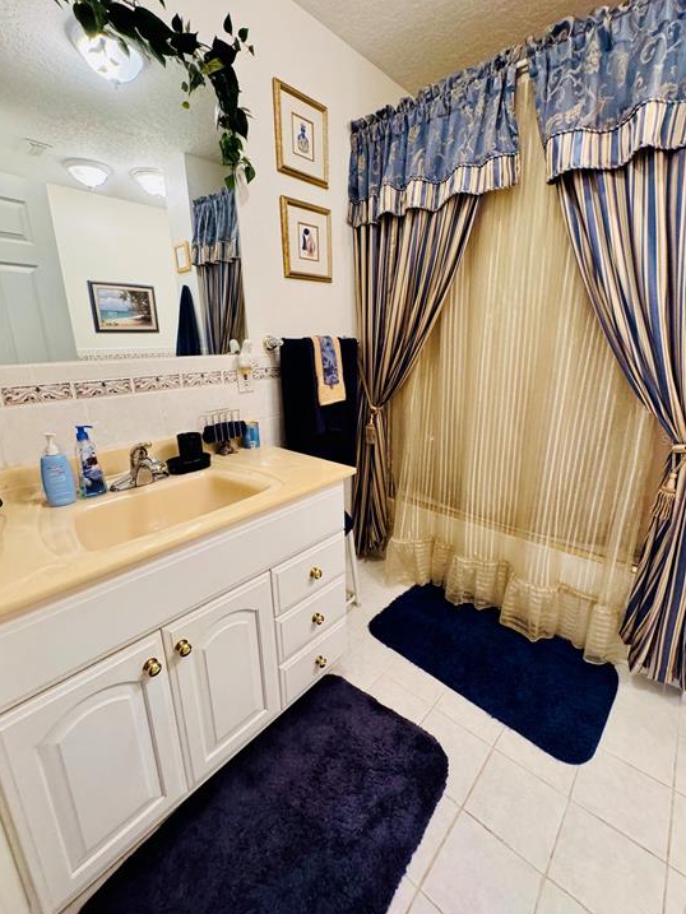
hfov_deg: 81.7
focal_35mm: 15
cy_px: 440
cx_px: 352
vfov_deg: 98.1
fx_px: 396
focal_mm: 2.22
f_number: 2.2
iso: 400
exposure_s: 1/60
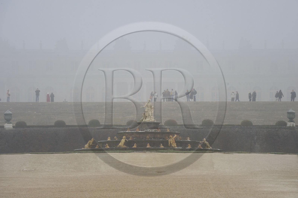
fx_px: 1654
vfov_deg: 6.9
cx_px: 149
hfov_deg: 10.3
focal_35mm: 200
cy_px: 99
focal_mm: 200
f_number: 9
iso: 400
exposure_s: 1/100
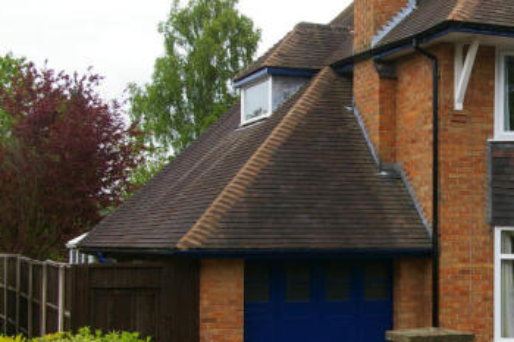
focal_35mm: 73
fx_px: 1042
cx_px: 424
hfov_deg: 27.1
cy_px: 200
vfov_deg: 18.6
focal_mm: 26
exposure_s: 1/180
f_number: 5.6
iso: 200
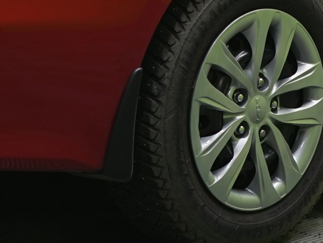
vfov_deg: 6.6
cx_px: 204
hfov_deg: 8.9
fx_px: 2072
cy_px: -121
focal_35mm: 222
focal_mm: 43
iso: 250
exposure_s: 1/5
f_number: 5.6
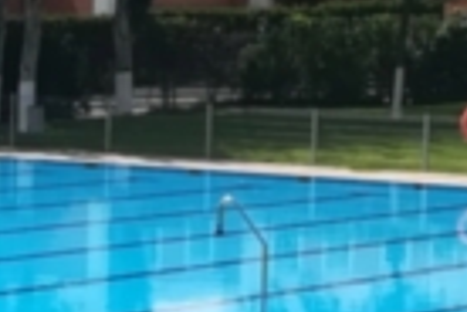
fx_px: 2931
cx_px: -30
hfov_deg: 9.0
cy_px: 258
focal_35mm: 226
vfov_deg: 6.1
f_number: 2.2
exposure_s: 1/968
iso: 50
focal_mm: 3.83
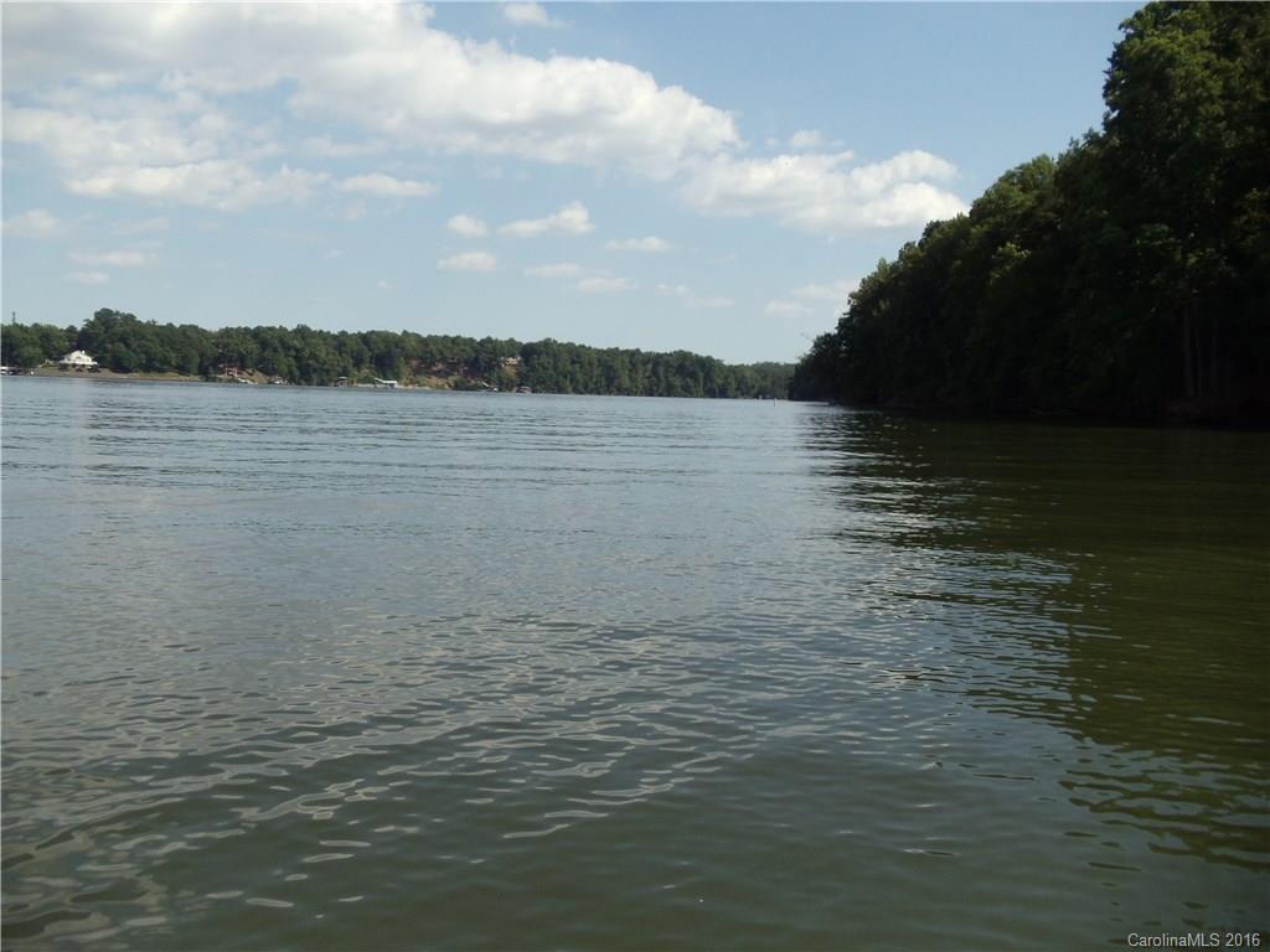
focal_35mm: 44
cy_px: 476
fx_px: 1614
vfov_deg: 32.9
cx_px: 635
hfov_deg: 42.9
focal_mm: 6
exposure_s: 1/320
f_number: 7.1
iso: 100
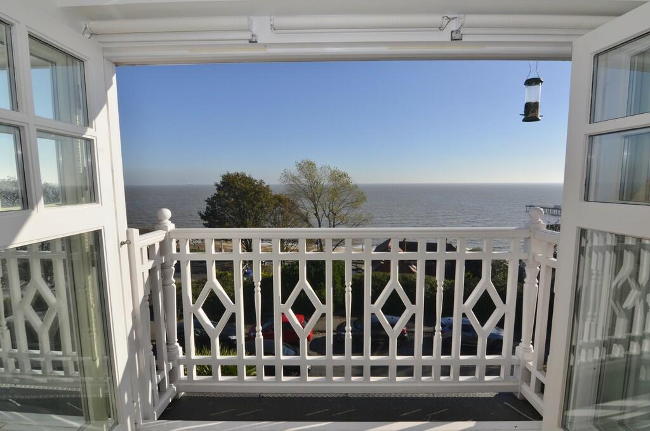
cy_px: 216
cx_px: 325
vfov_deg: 71.8
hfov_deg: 95.1
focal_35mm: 16
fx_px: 297
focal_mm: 11
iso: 100
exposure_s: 1/200
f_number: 13
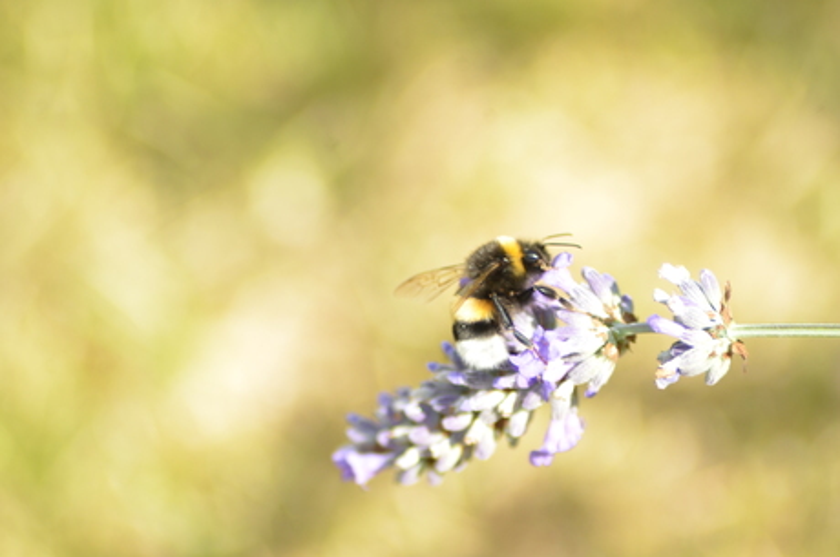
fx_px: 10482
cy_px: 278
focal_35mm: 450
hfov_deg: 4.6
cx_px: 420
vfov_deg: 3.0
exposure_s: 1/400
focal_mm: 300
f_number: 5.6
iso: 400
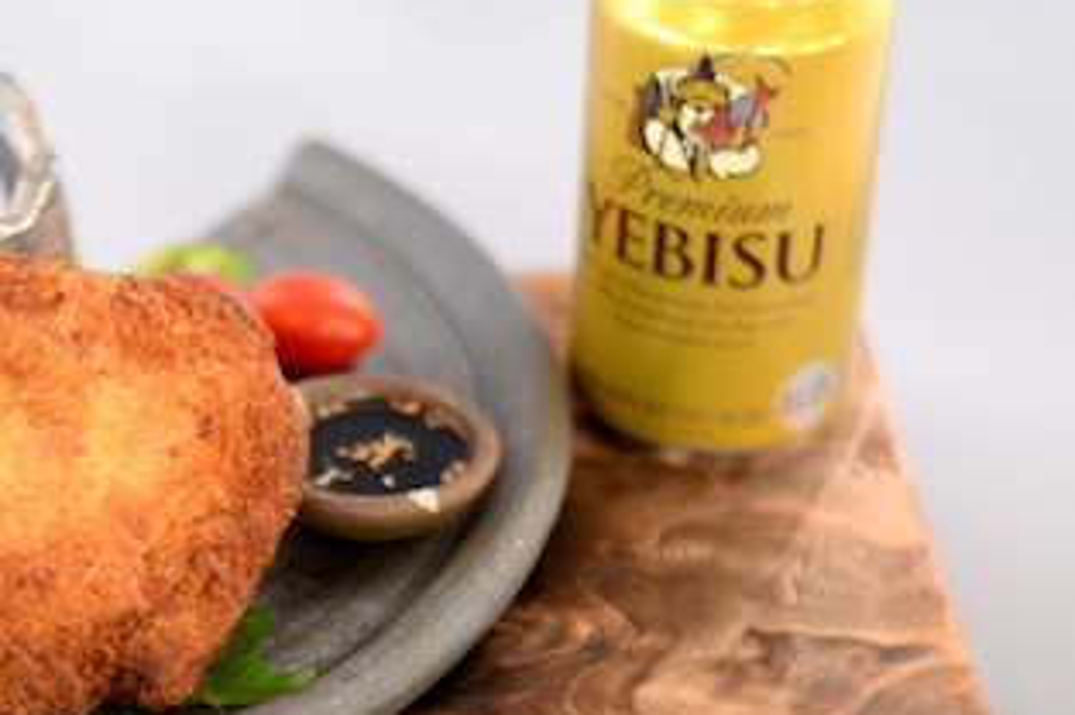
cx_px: 127
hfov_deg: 19.3
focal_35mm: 104
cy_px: 488
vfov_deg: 13.1
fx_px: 3102
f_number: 1.8
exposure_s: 1/1000
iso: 1000
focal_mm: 50
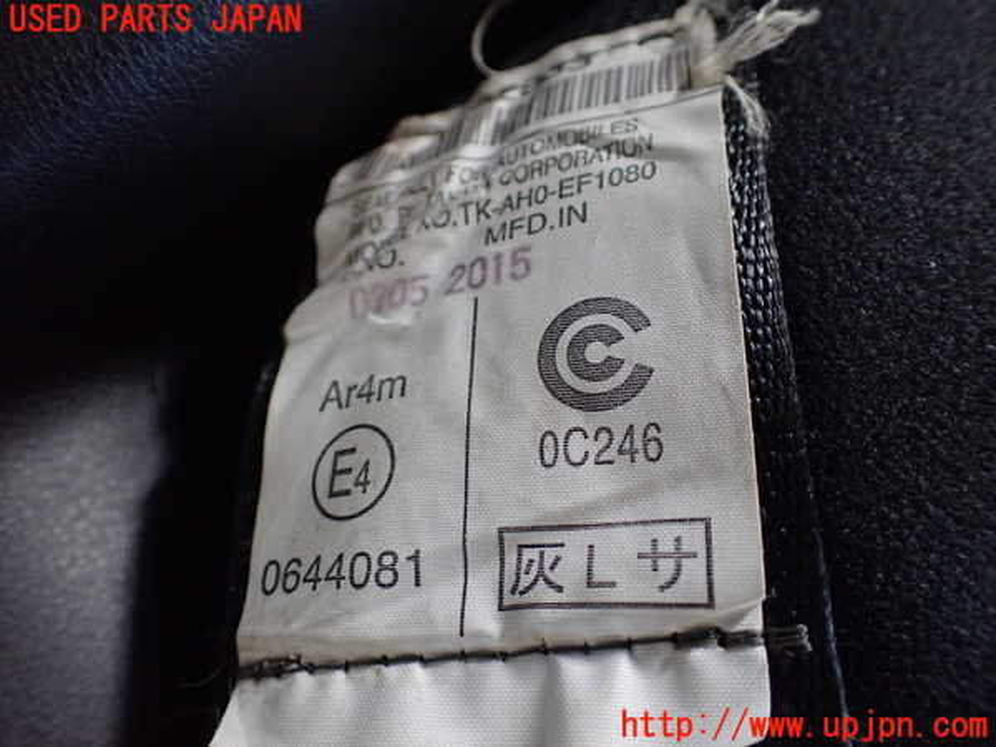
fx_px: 863
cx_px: 498
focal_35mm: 30
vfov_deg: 46.8
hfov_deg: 60.0
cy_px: 374
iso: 800
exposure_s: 1/100
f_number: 2.3
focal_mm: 5.4
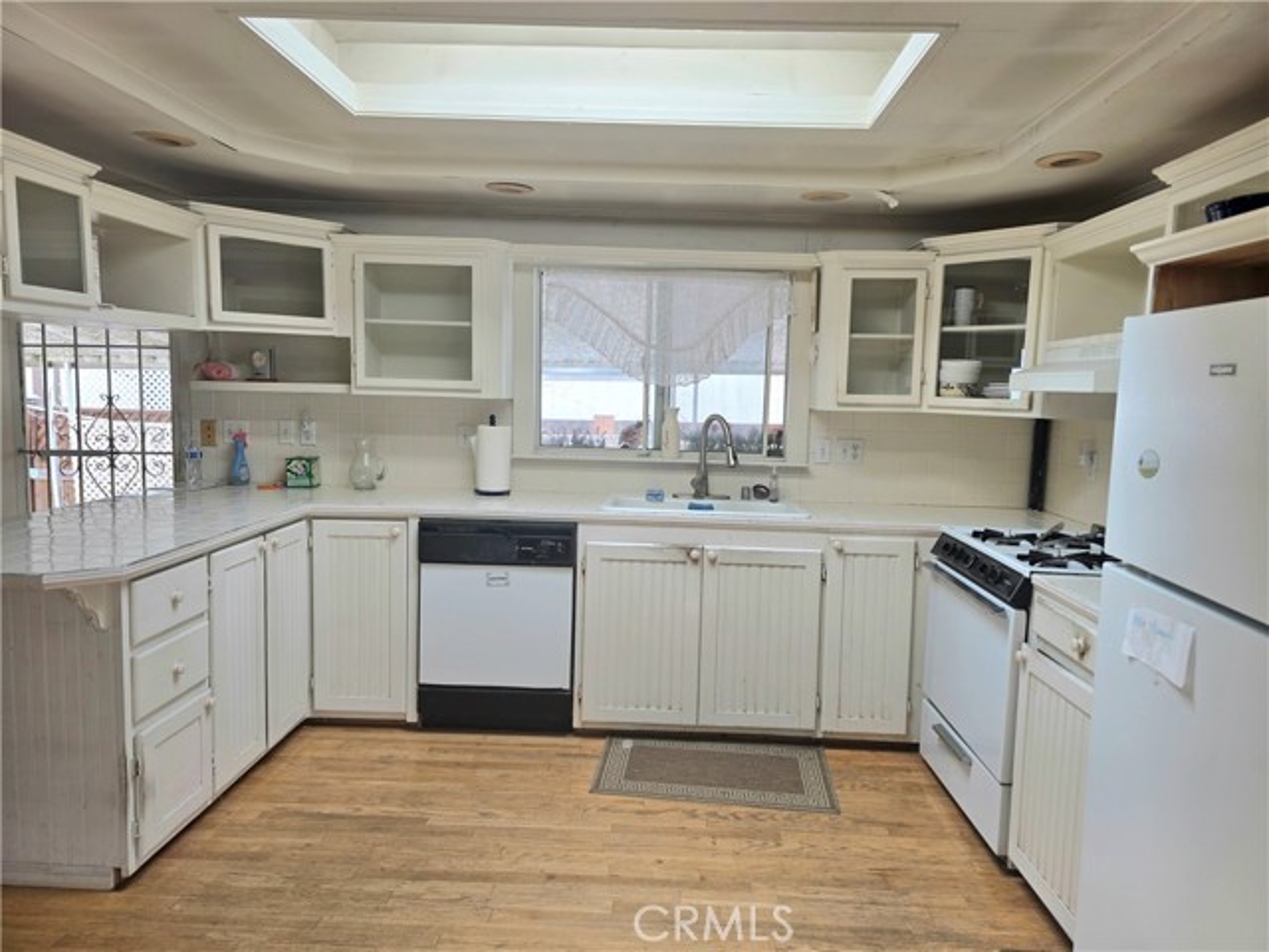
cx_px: 634
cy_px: 476
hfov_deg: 73.9
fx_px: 843
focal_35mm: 23
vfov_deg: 58.9
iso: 25
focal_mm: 6.3
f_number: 1.7
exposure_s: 1/120
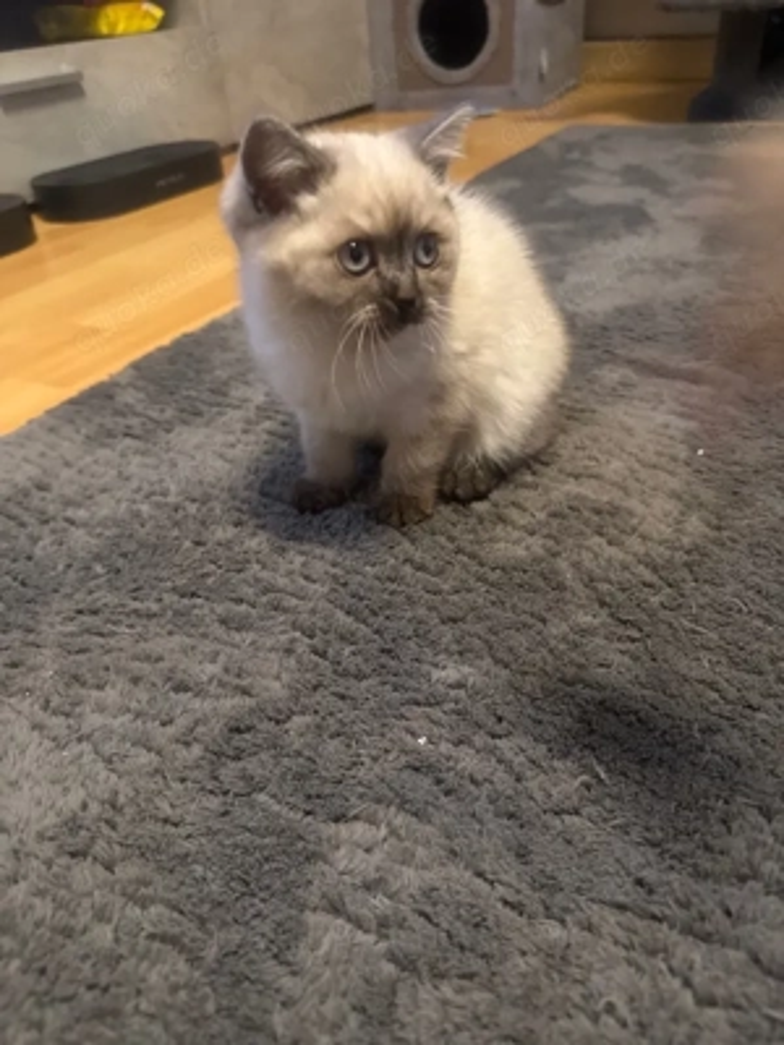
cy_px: 522
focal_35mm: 24
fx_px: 725
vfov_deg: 71.6
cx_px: 392
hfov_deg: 56.8
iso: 800
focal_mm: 6.76
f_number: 1.78
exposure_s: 1/30
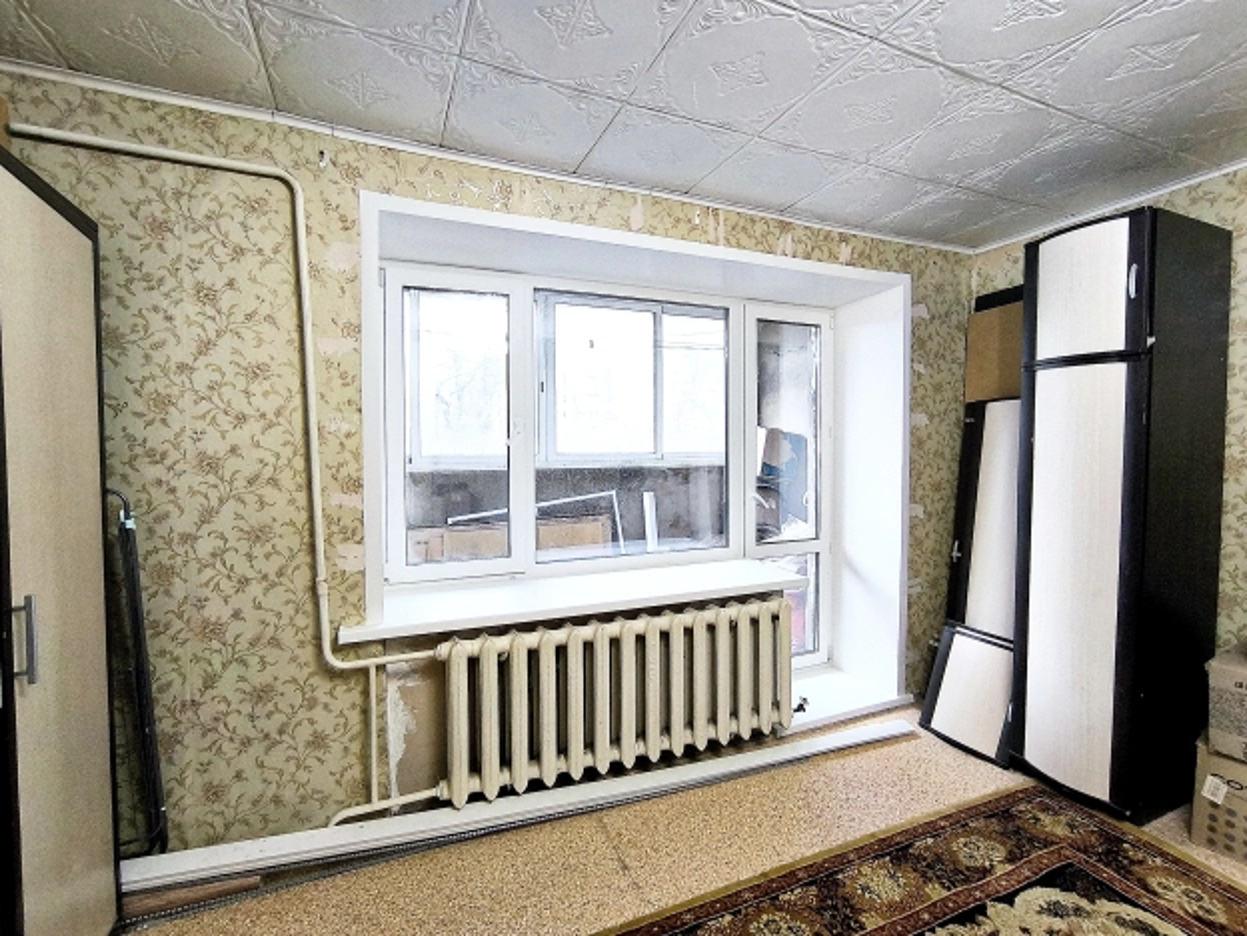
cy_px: 468
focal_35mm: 16
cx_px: 624
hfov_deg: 94.5
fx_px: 576
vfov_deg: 78.1
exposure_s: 1/33.3
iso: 200
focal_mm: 1.65
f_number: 2.2
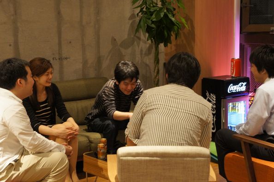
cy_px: 91
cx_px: 137
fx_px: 627
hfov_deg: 24.6
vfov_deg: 16.5
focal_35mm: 82
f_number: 5.6
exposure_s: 1/25
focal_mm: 55
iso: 1600
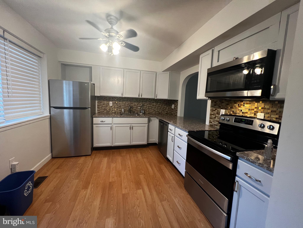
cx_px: 152
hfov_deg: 106.2
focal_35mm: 13
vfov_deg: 89.9
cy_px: 114
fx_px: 114
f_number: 1.8
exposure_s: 1/60
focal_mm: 1.57
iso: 200
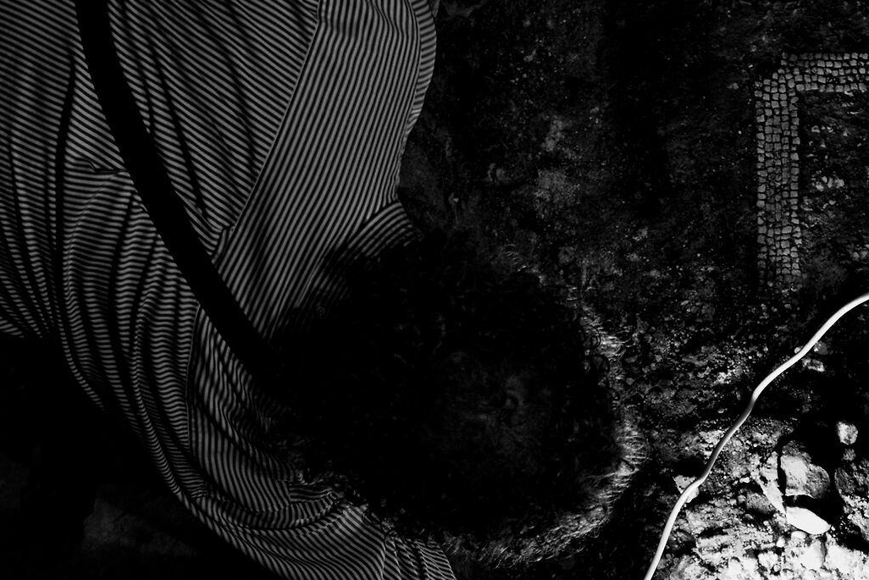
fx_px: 3332
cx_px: 645
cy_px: 266
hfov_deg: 14.8
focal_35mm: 138
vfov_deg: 9.9
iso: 1000
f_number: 5.6
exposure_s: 1/50
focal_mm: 59
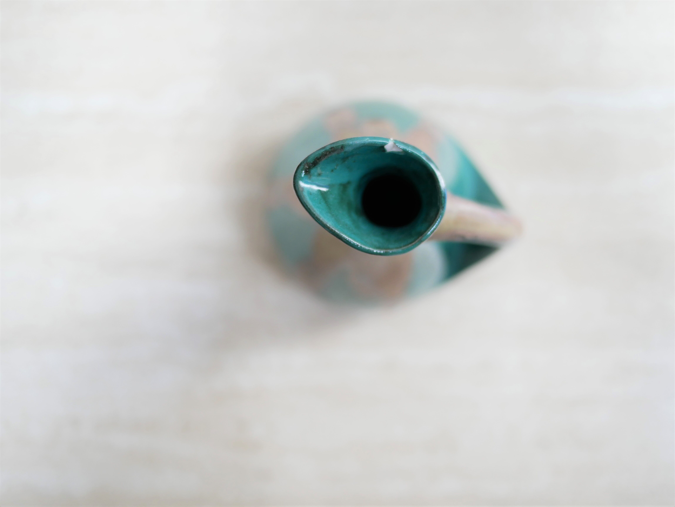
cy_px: 254
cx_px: 338
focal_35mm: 40
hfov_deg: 46.8
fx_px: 780
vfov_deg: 36.0
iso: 250
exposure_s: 1/60
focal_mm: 20
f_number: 1.7
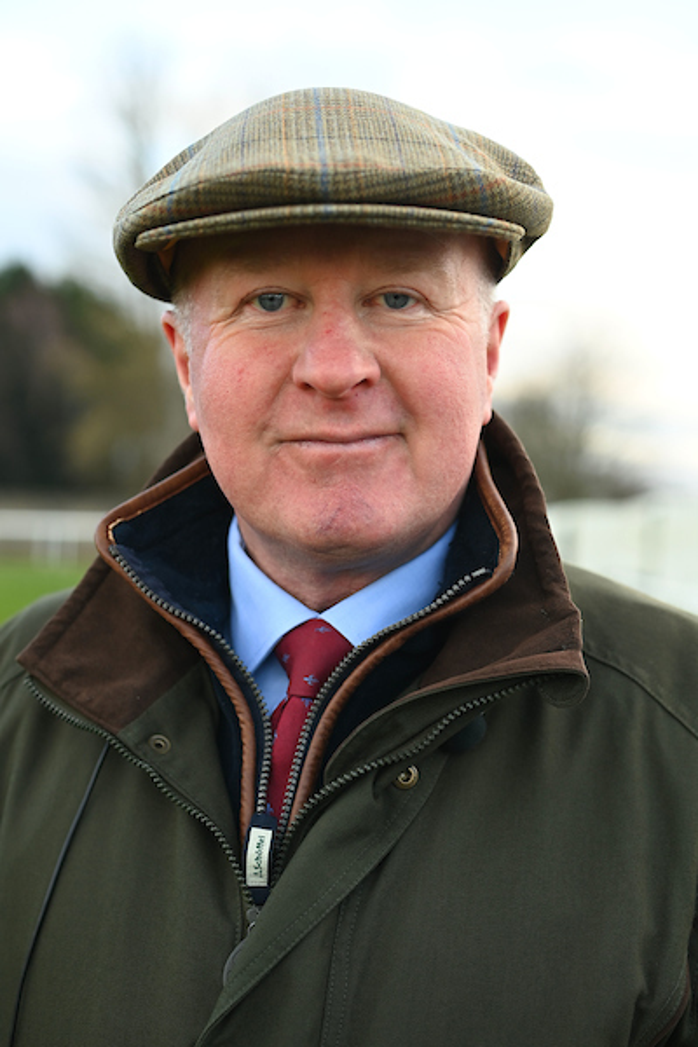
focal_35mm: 50
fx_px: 1454
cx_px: 349
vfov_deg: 39.6
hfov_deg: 27.0
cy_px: 524
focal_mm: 50
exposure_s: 1/400
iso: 500
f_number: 3.5
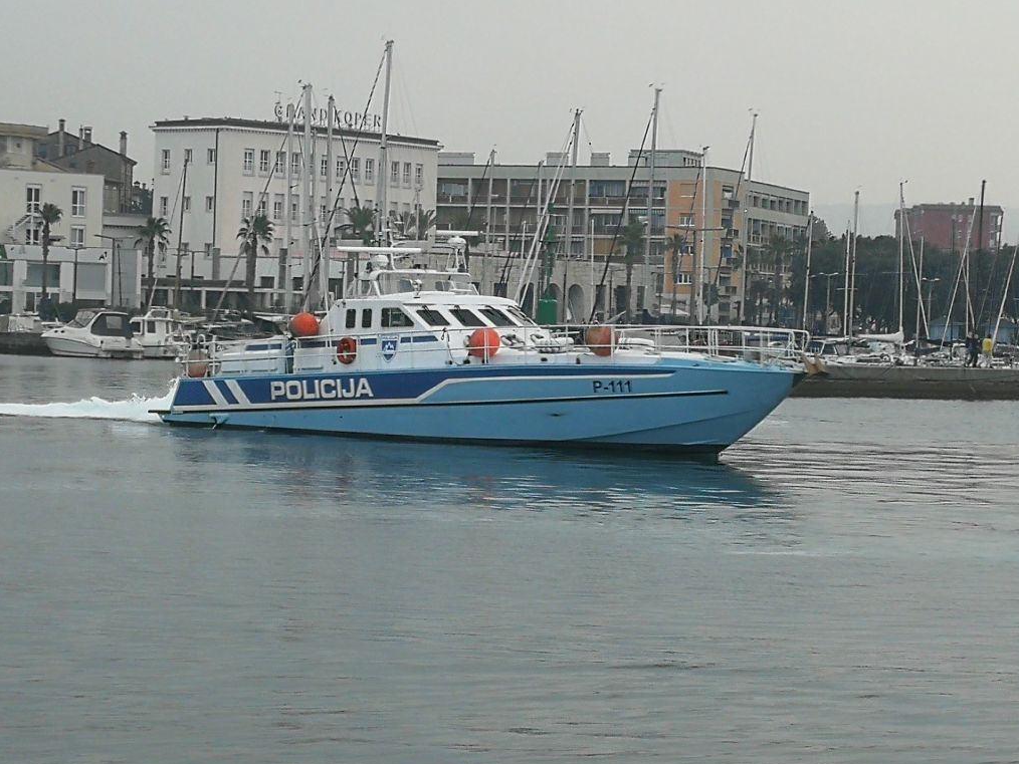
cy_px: 385
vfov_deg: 14.2
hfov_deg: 18.9
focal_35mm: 104
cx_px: 513
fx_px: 3062
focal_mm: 3.95
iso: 50
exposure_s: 1/763
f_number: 2.2
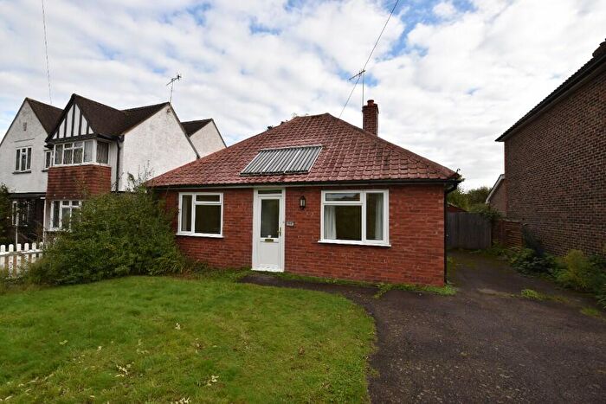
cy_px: 202
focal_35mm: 15
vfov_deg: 77.4
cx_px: 303
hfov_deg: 100.4
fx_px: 253
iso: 100
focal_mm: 10
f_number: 7.1
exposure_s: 1/200
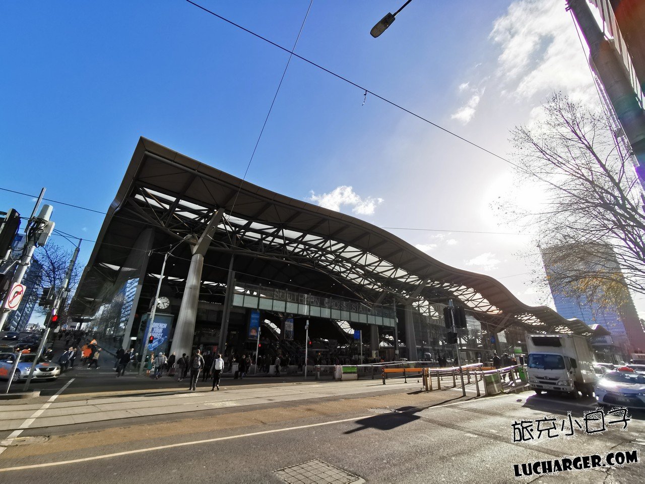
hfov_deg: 94.5
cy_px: 242
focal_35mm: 16
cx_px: 322
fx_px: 298
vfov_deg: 78.1
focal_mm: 2.35
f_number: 2.2
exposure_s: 1/797
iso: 50
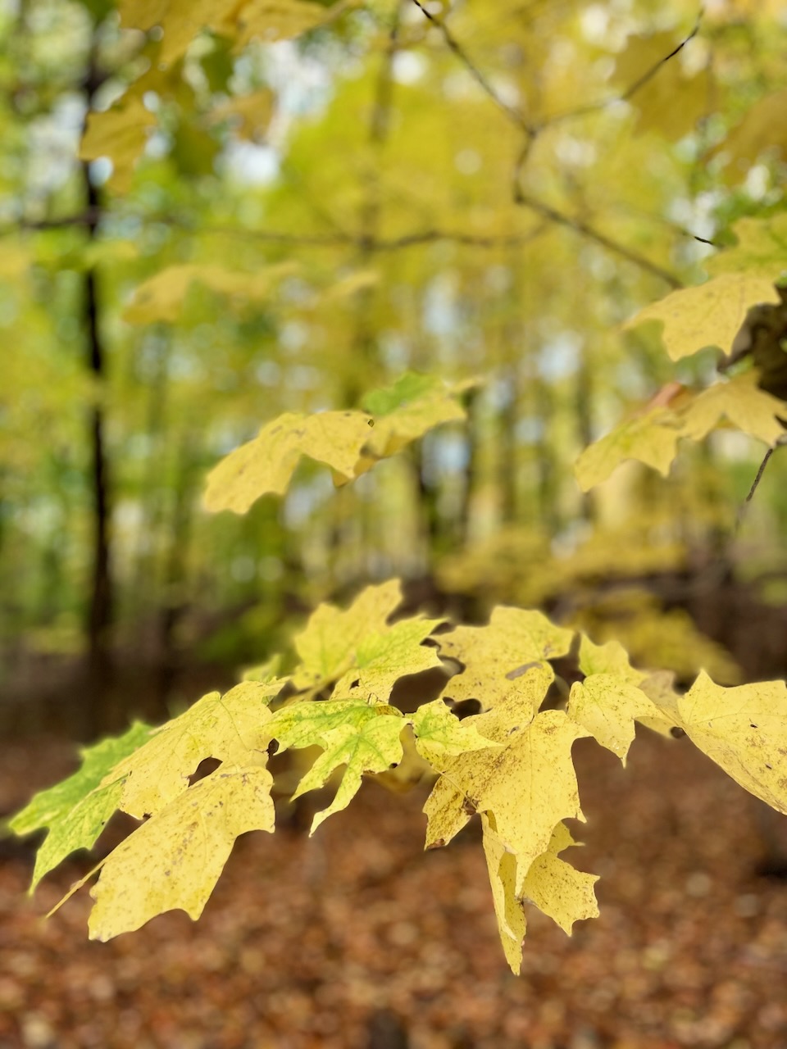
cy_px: 524
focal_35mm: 26
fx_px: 788
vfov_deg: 67.3
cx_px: 394
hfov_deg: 53.1
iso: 100
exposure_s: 1/121
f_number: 1.6
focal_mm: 4.2
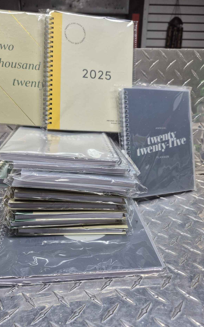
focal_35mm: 25
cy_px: 160
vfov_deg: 72.5
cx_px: 90
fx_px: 222
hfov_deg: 49.2
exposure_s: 1/120
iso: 80
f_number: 1.8
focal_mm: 5.4
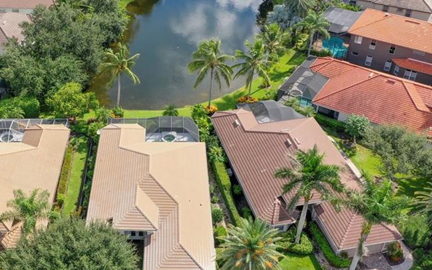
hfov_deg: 44.0
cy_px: 133
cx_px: 160
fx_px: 530
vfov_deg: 28.6
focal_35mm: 45
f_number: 5
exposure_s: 1/320
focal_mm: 10.26
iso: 100
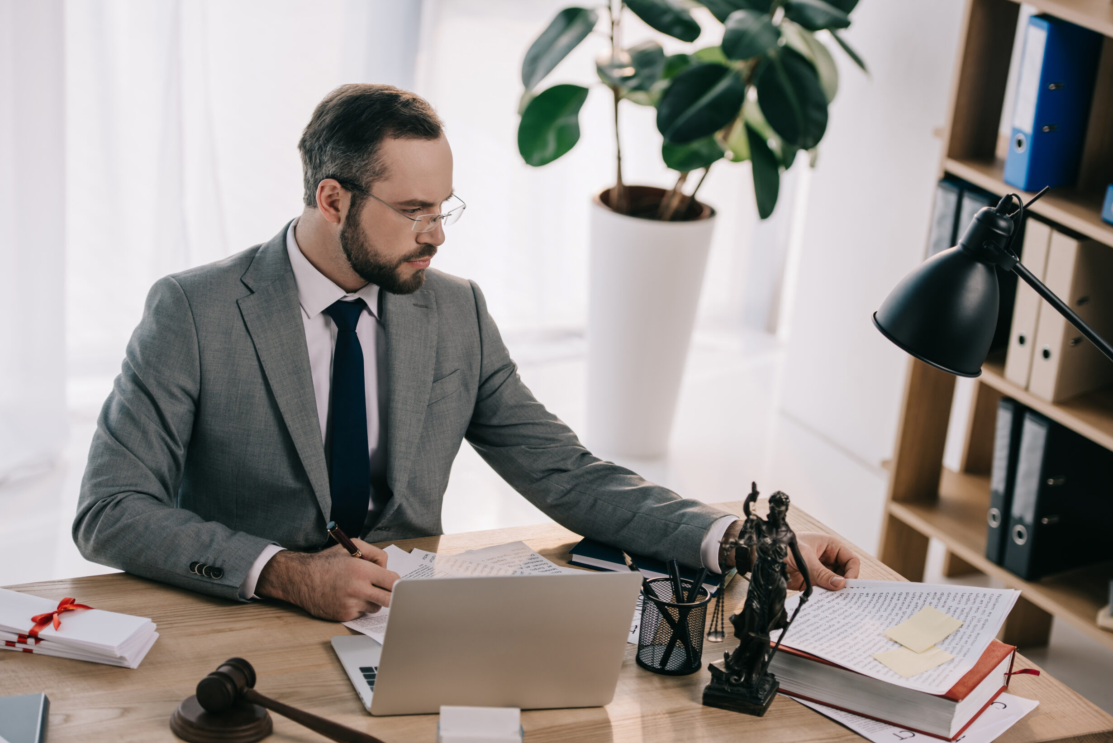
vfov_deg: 13.4
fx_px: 3154
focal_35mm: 102
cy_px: 386
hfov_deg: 20.0
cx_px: 539
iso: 125
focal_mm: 98
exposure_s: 1/200
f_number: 3.5
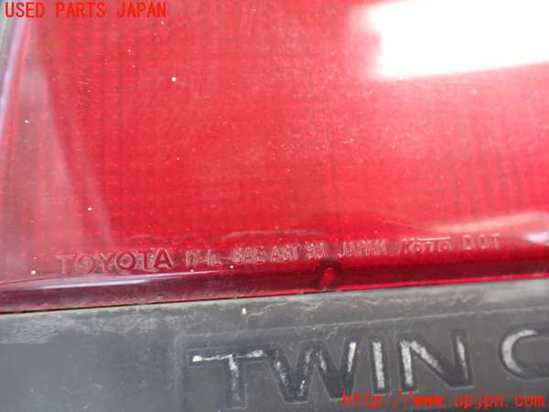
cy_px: 206
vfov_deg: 46.8
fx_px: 476
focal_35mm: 30
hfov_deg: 60.0
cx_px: 274
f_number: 2.3
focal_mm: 5.4
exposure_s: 1/30
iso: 1000
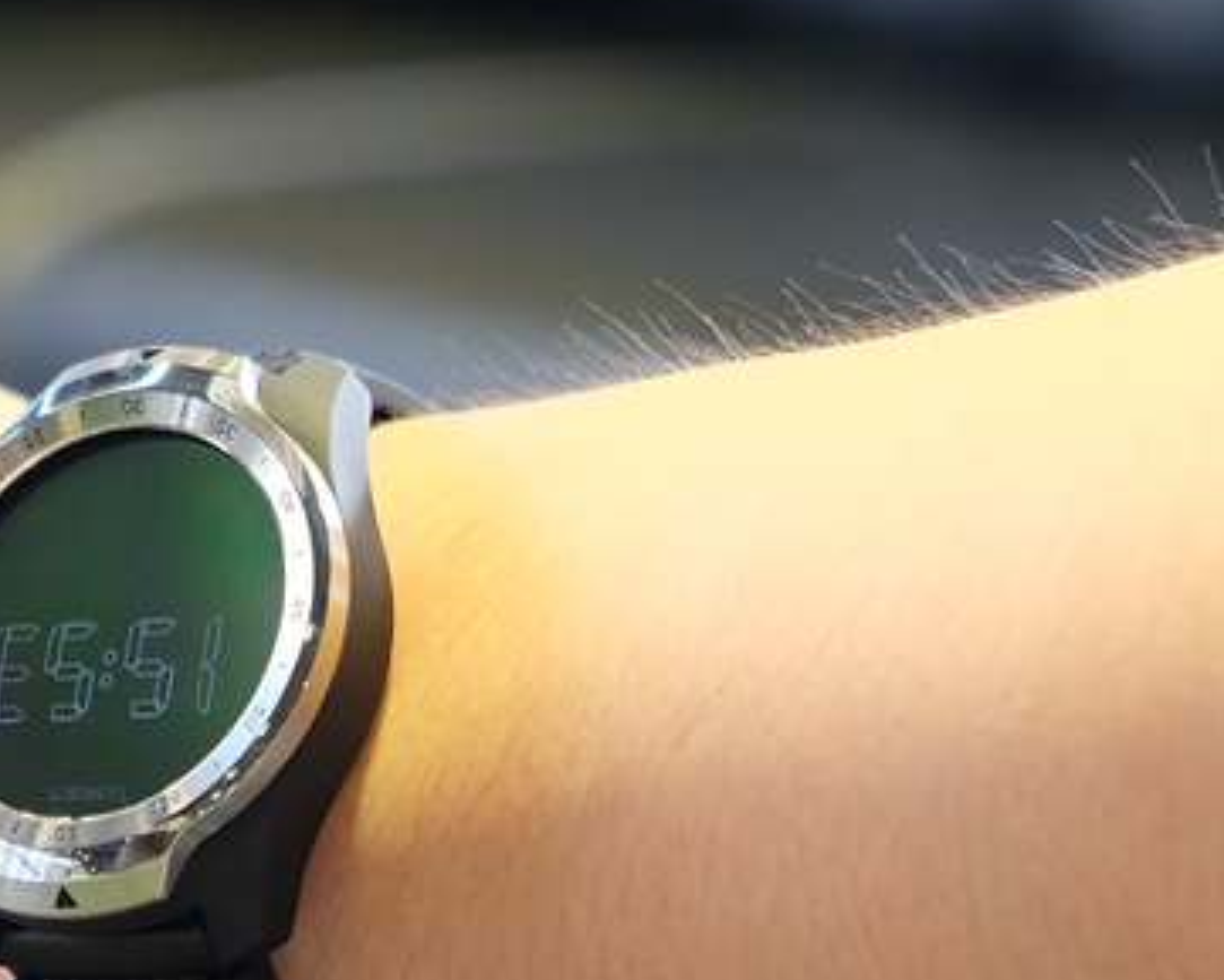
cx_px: 153
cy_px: 565
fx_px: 8008
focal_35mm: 221
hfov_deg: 8.7
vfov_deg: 7.0
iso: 640
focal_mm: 55
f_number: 4
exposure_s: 1/20
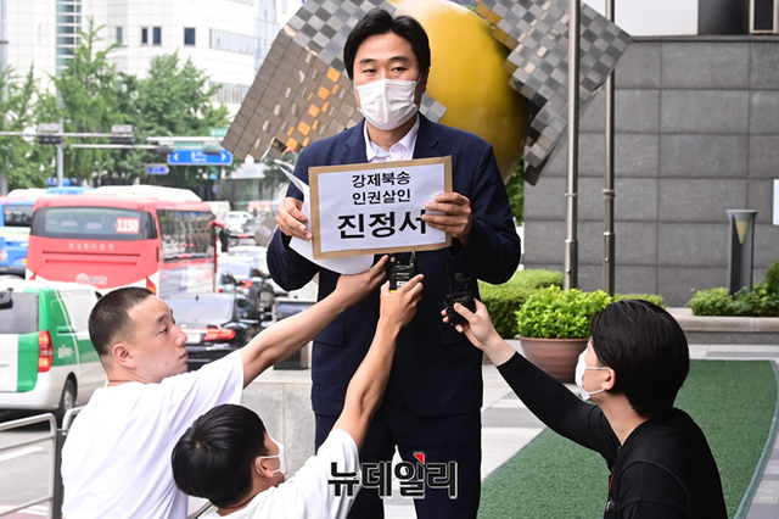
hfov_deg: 25.4
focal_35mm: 80
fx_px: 1730
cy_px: 260
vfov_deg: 17.0
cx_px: 390
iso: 1000
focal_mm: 80
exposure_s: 1/400
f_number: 8
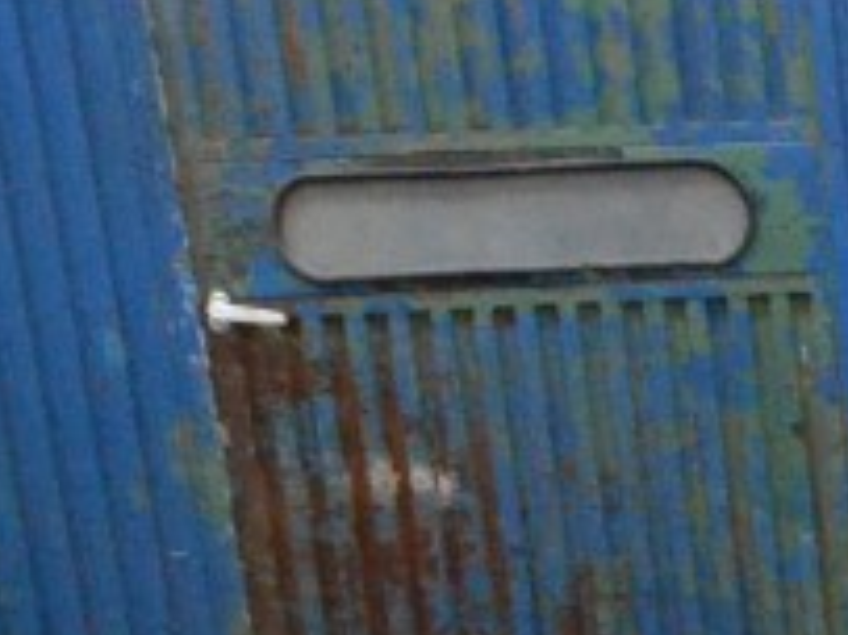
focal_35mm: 139
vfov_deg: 9.9
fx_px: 3403
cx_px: 2233
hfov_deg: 11.1
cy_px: 1283
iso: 6400
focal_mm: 18
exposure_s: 1/200
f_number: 5.6
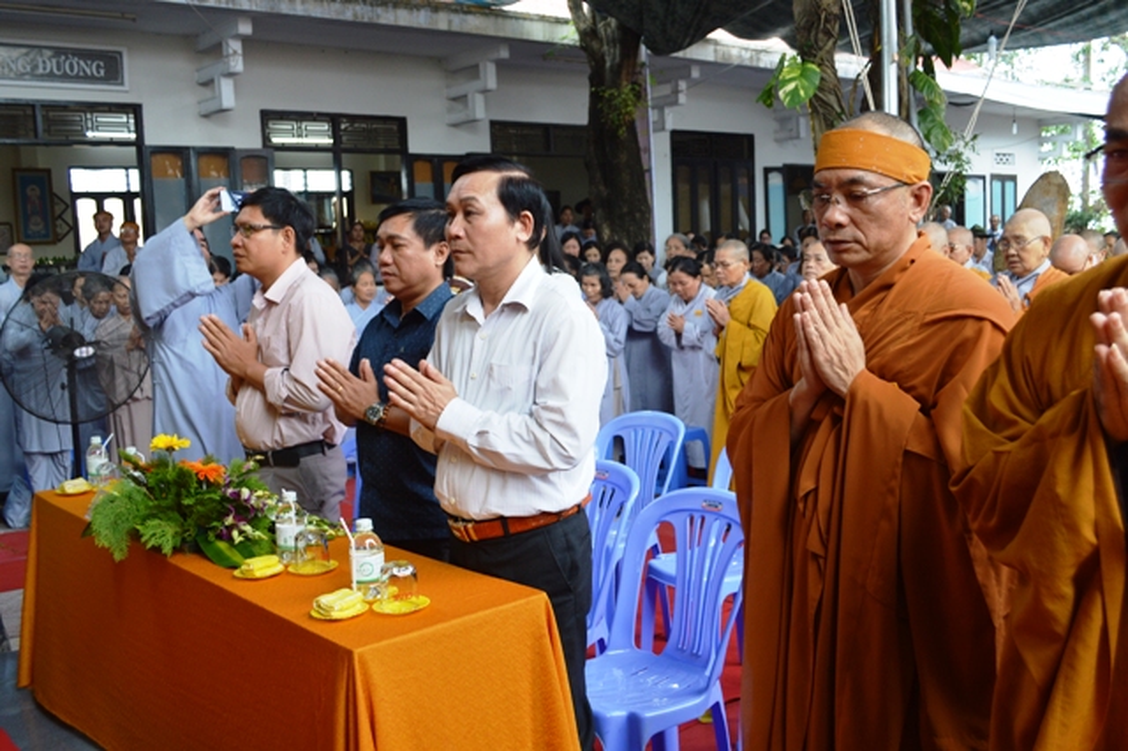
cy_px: 376
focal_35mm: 36
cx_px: 564
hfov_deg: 53.2
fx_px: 1127
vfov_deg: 36.8
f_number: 5.6
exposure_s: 1/125
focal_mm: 24
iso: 400
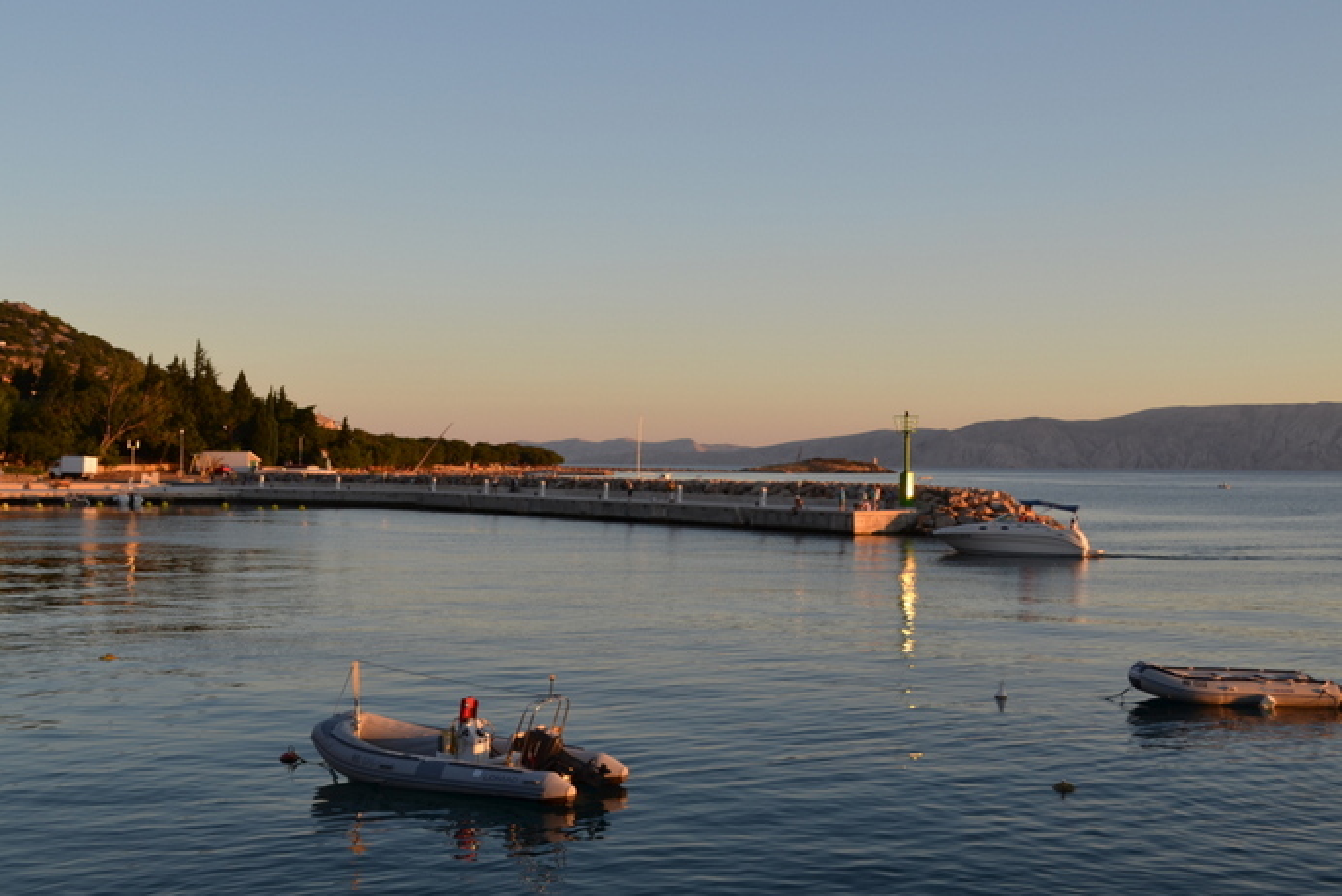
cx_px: 624
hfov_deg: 46.4
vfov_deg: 31.9
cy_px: 444
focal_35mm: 42
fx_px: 1566
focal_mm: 24
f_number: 5.6
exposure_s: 1/125
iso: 110
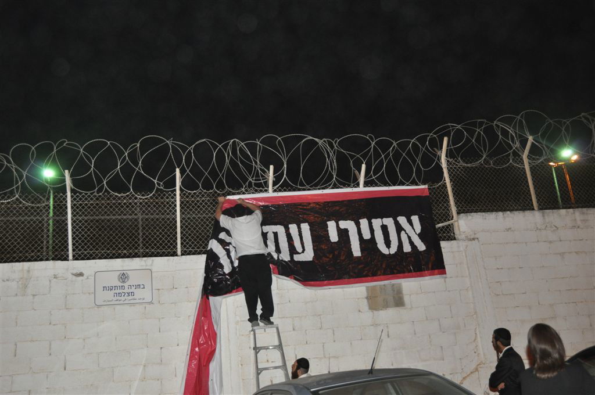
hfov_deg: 49.6
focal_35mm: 39
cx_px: 298
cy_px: 198
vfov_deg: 34.1
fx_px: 644
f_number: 4
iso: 800
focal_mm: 26
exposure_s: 1/60
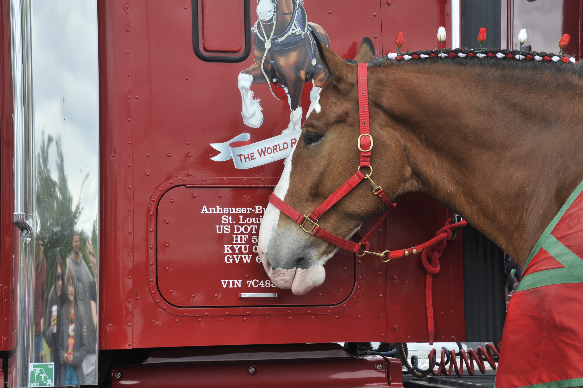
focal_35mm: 120
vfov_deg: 11.4
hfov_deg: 17.1
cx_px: 292
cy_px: 194
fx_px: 1942
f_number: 10
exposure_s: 1/125
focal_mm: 120
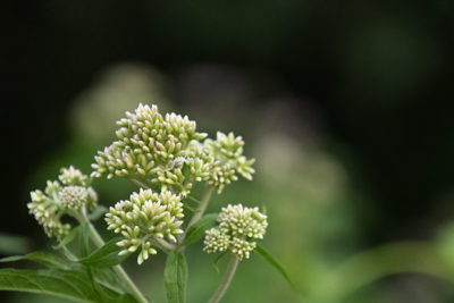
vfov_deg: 5.0
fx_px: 3494
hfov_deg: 7.4
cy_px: 152
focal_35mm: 277
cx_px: 227
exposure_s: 1/200
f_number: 6.3
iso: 6400
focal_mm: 185
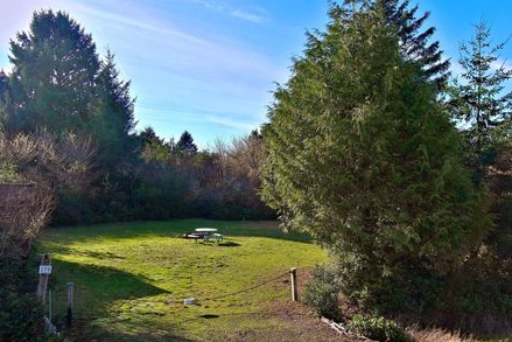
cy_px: 178
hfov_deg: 57.2
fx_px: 469
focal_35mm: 33
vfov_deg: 40.0
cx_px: 240
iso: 100
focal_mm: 10.57
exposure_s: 1/829
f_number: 2.8
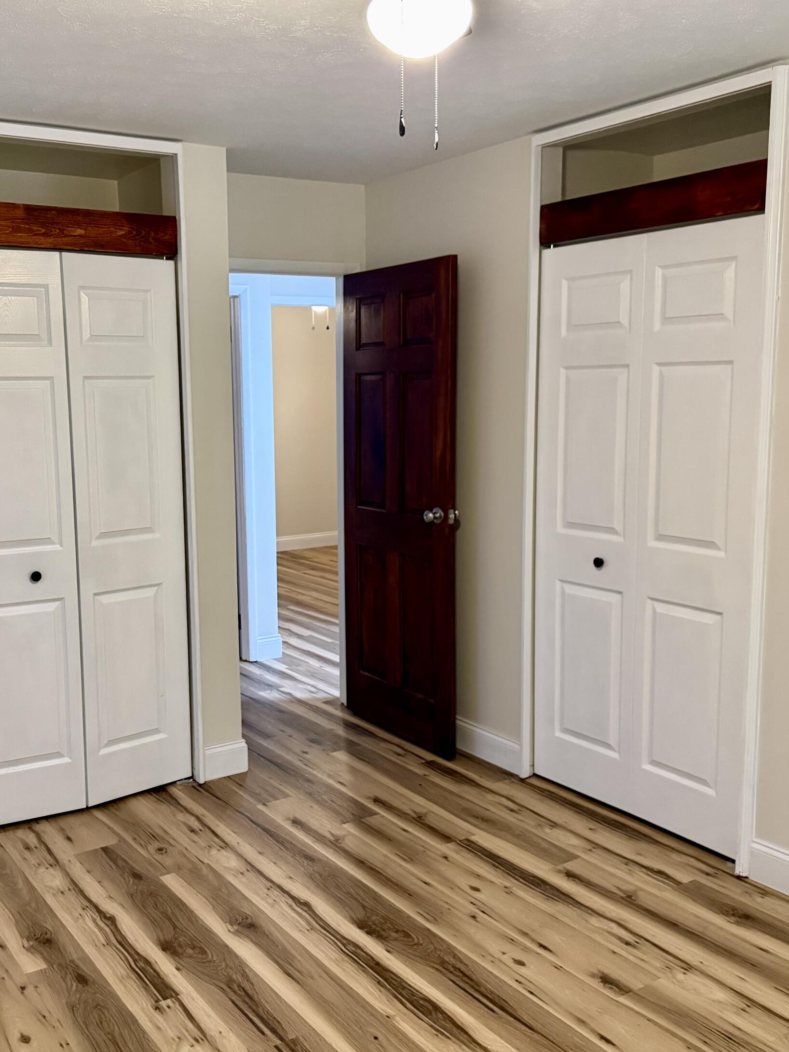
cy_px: 521
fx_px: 1003
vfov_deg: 55.4
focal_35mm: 33
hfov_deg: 42.4
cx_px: 268
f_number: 1.78
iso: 640
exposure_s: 1/60
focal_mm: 6.76
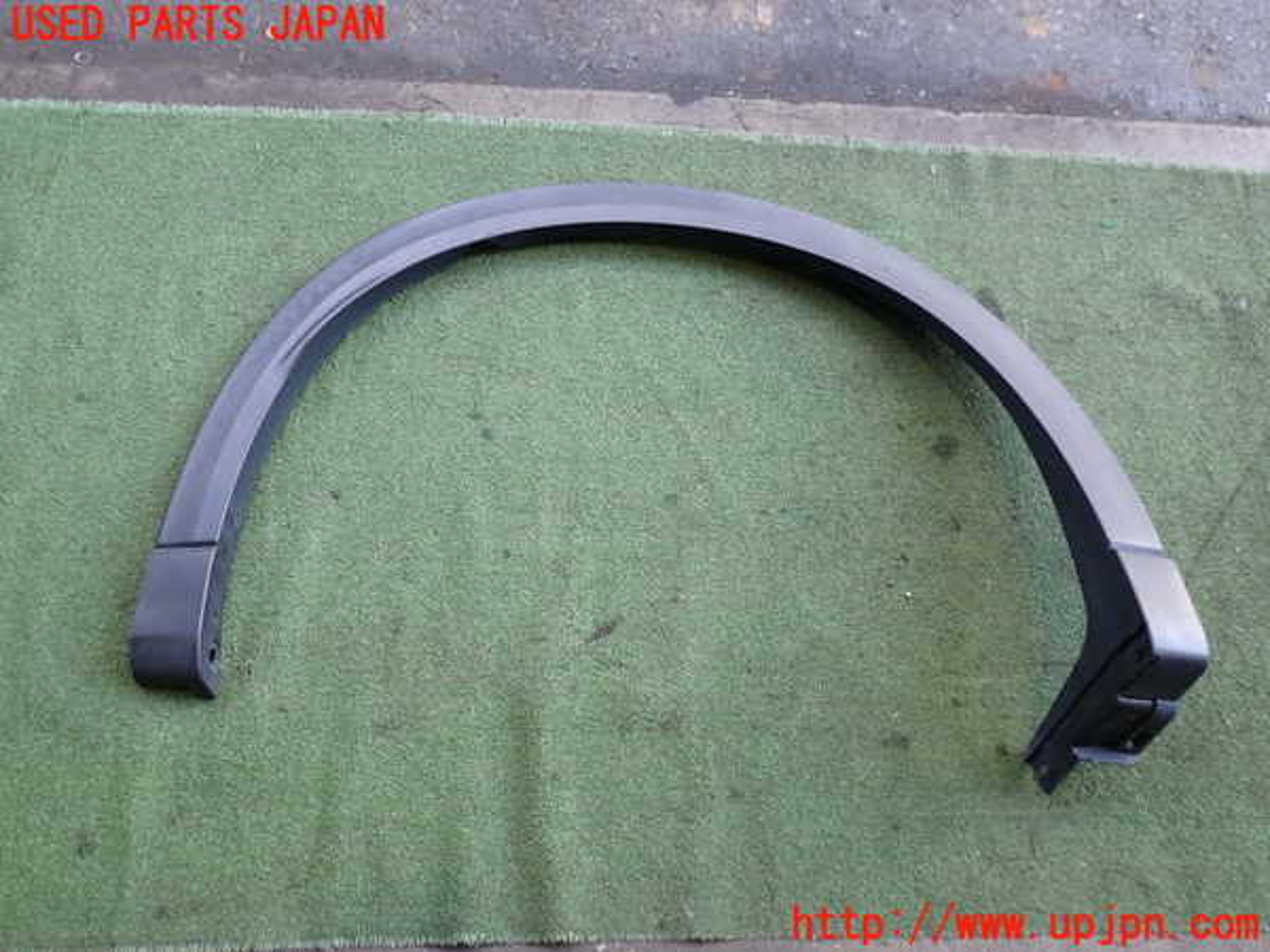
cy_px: 476
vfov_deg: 46.8
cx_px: 635
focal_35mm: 30
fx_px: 1101
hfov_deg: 60.0
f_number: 2.3
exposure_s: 1/100
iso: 200
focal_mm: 5.4
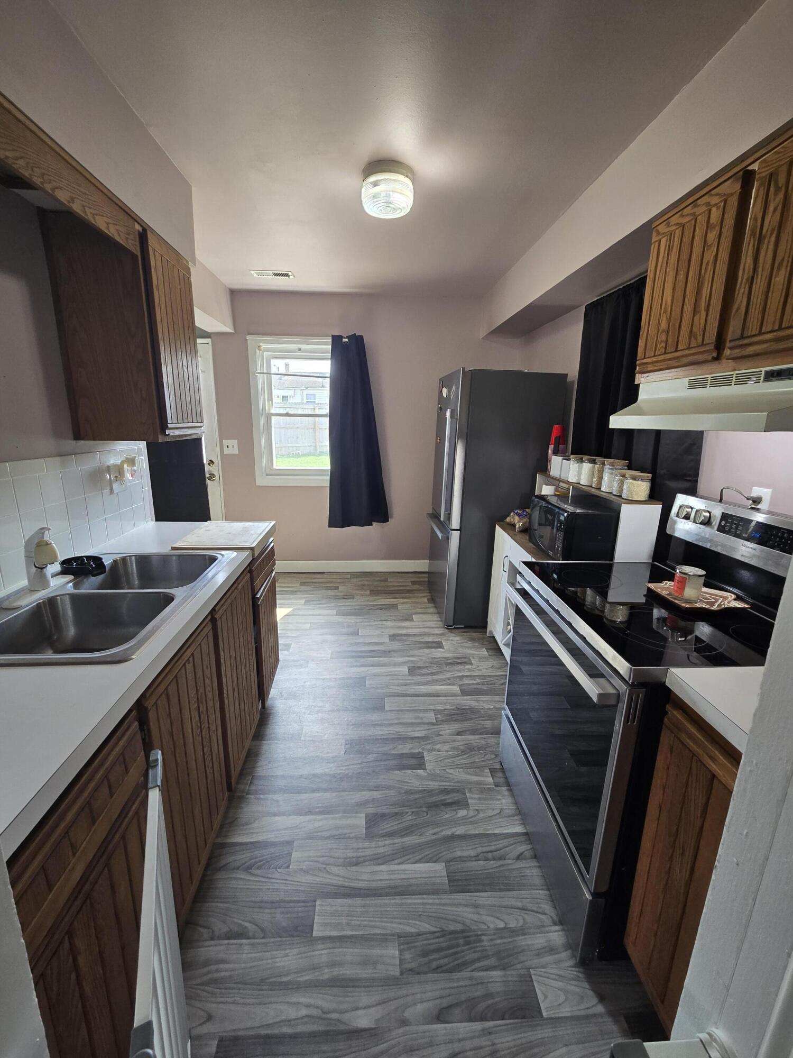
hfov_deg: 89.9
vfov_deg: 106.2
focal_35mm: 13
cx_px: 396
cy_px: 529
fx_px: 397
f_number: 2.2
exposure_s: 1/60
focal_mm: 2.2
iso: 125
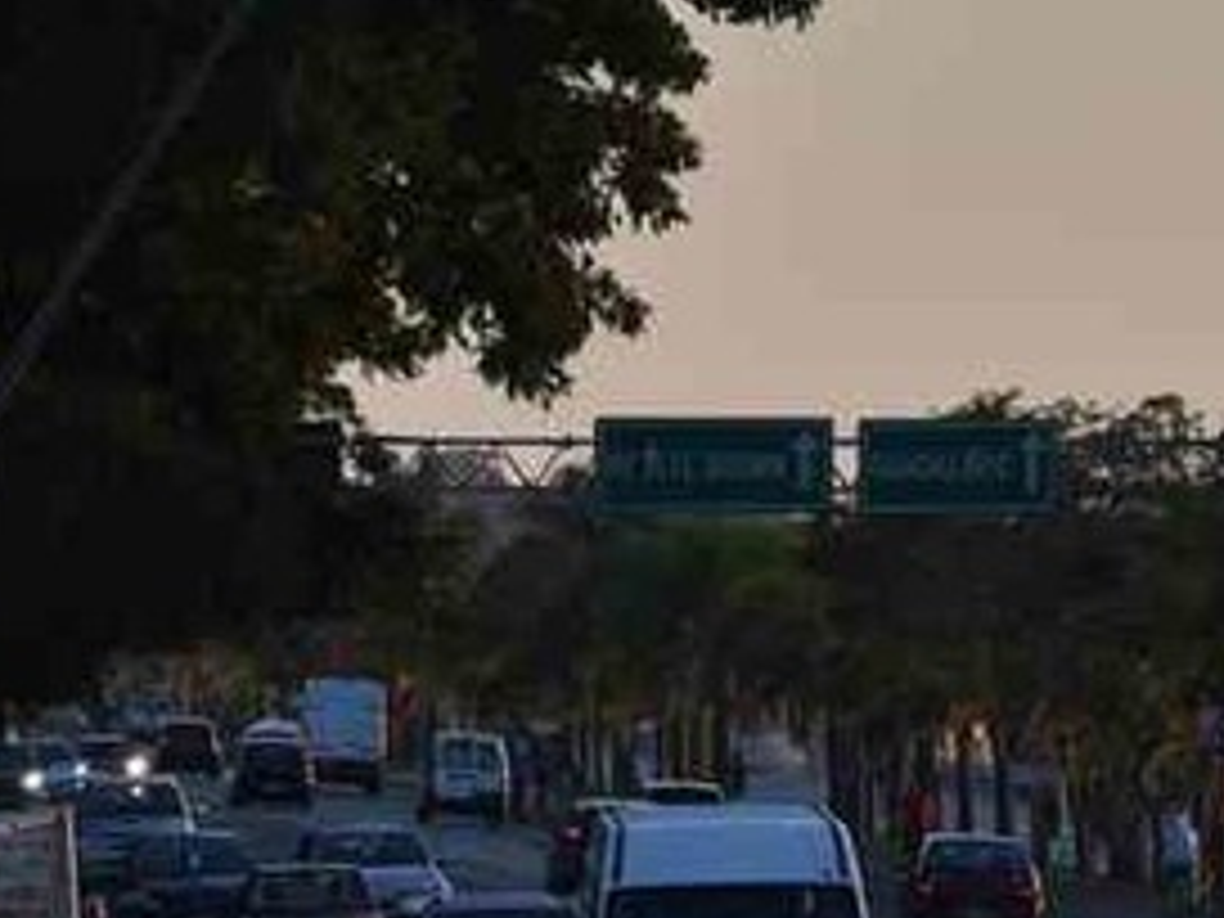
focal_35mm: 646
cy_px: 1084
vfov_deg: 2.3
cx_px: 598
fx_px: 22842
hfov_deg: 3.1
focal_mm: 140
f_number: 7.1
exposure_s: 1/800
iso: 800
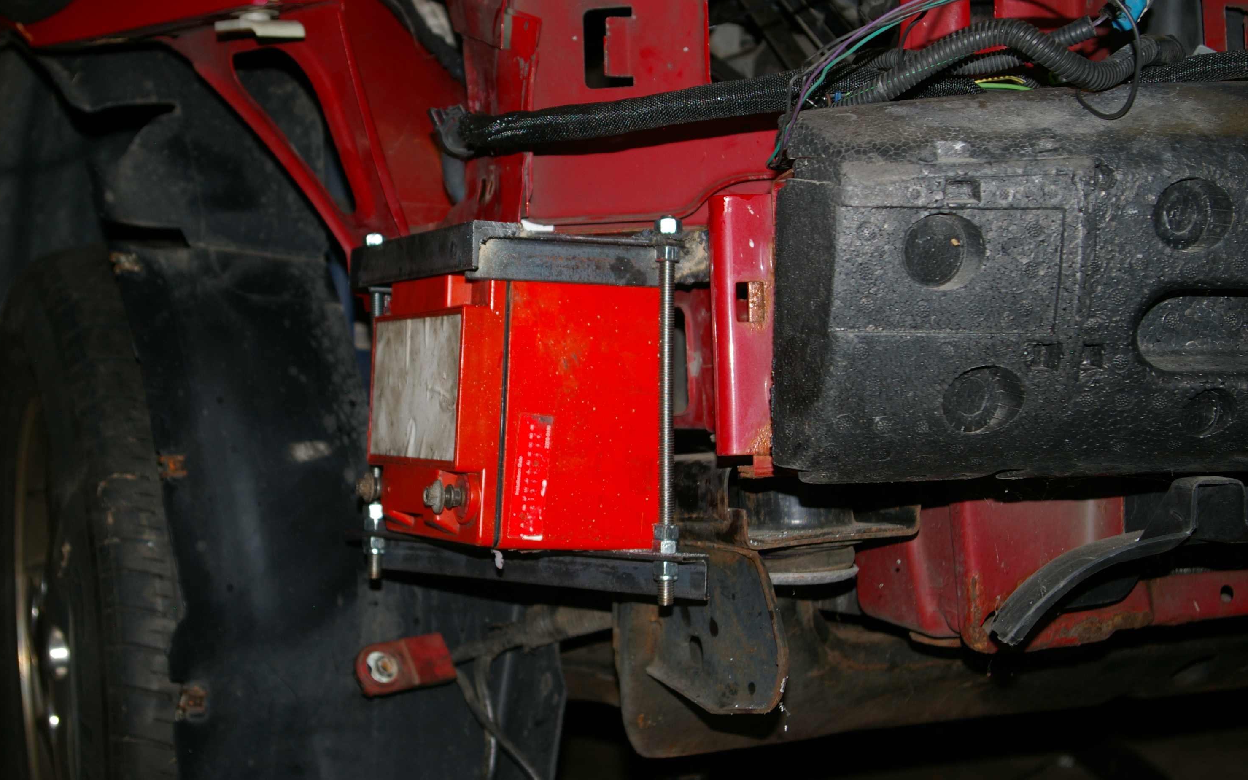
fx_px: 2007
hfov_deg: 34.5
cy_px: 367
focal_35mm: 59
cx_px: 615
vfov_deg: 22.0
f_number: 4.5
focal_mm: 38
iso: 200
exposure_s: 1/60
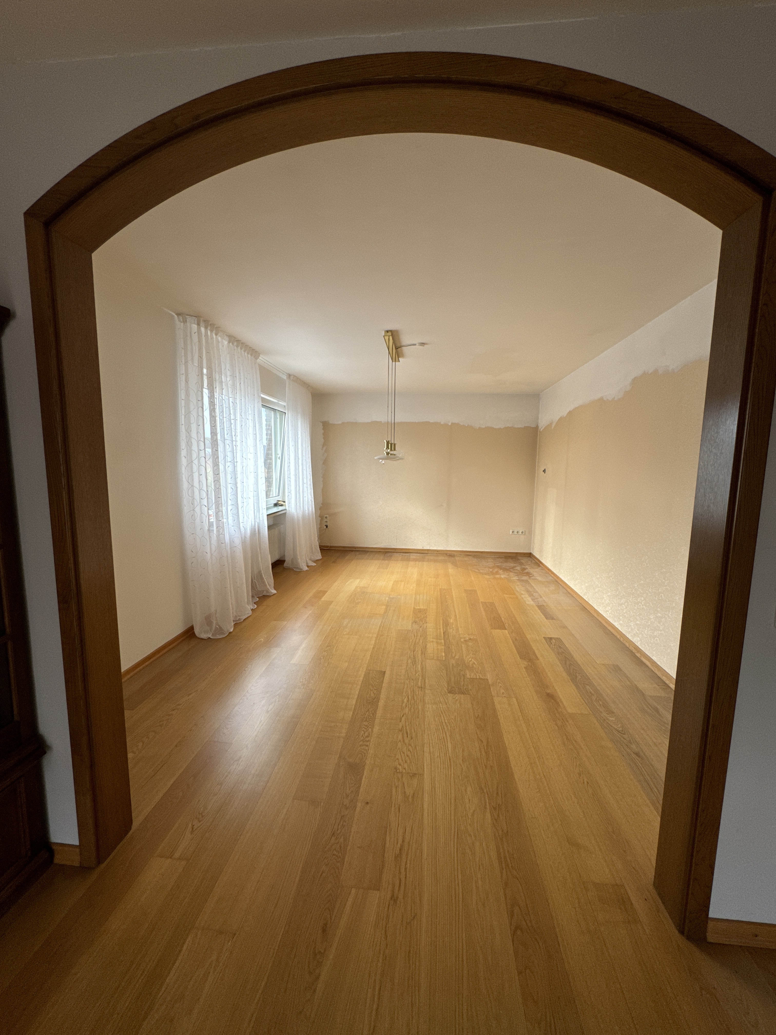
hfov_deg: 85.7
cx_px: 388
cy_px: 518
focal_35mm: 14
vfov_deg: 102.1
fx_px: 418
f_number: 2.2
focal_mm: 2.22
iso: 125
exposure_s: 1/108
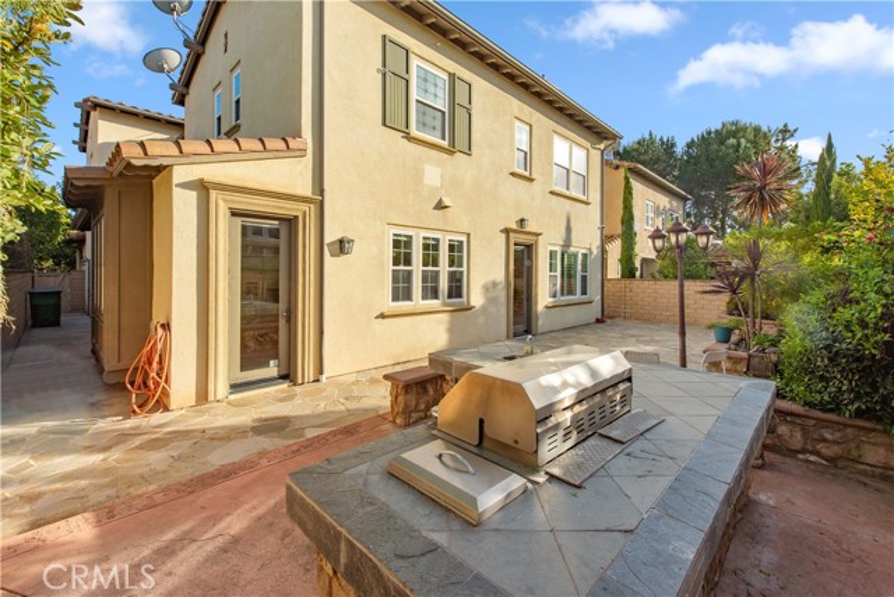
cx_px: 447
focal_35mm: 15
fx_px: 373
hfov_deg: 100.4
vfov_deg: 77.4
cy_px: 298
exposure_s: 1/320
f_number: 9
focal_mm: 15
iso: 200
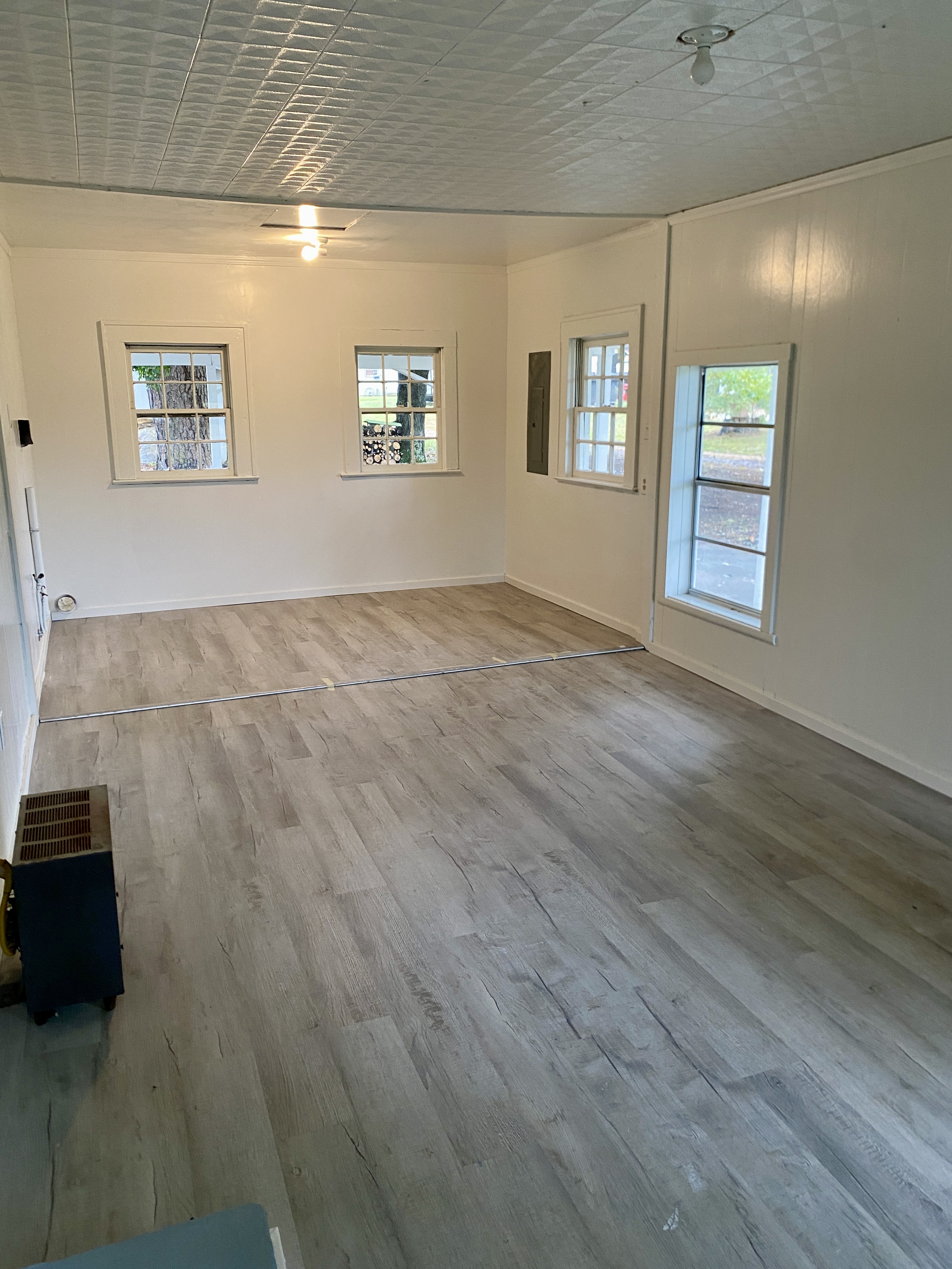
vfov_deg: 67.3
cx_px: 476
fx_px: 953
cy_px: 634
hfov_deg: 53.1
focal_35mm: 26
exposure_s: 1/60
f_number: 1.8
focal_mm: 4.25
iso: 160
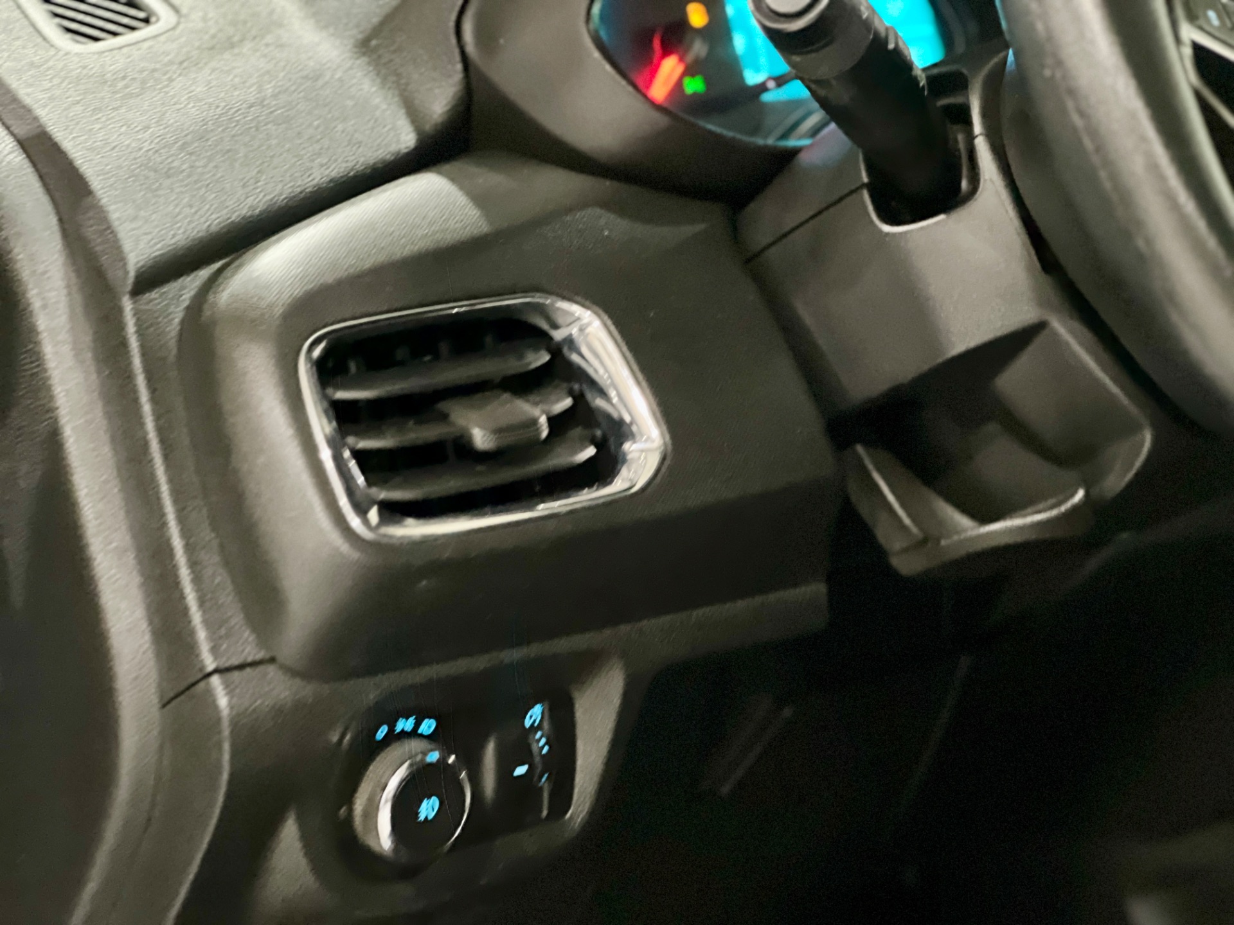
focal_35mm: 77
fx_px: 2745
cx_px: 617
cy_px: 462
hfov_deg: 25.3
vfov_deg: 19.1
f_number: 2.8
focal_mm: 9
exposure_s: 1/15
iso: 1600
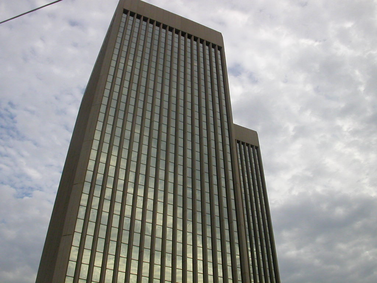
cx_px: 188
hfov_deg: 50.1
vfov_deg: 38.7
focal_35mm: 37
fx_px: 403
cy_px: 142
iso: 100
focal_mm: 5.6
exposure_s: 1/537
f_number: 4.5
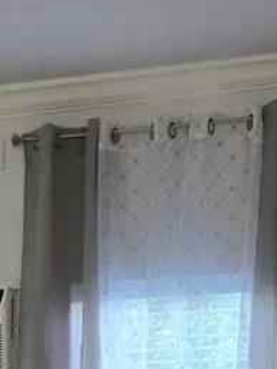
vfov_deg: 16.1
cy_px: 613
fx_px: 1152
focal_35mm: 108
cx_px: -68
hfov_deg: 13.3
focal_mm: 5.4
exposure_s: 1/120
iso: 160
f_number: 1.8
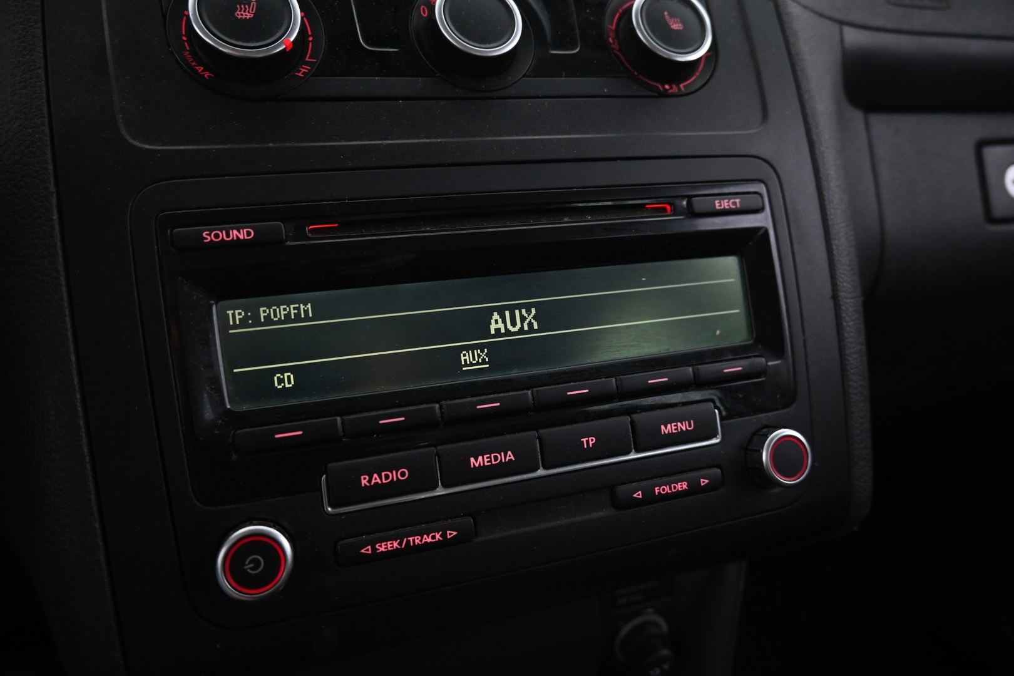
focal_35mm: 24
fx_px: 676
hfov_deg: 73.7
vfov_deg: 53.1
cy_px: 338
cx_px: 507
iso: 1100
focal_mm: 16
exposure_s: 1/25
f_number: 3.5
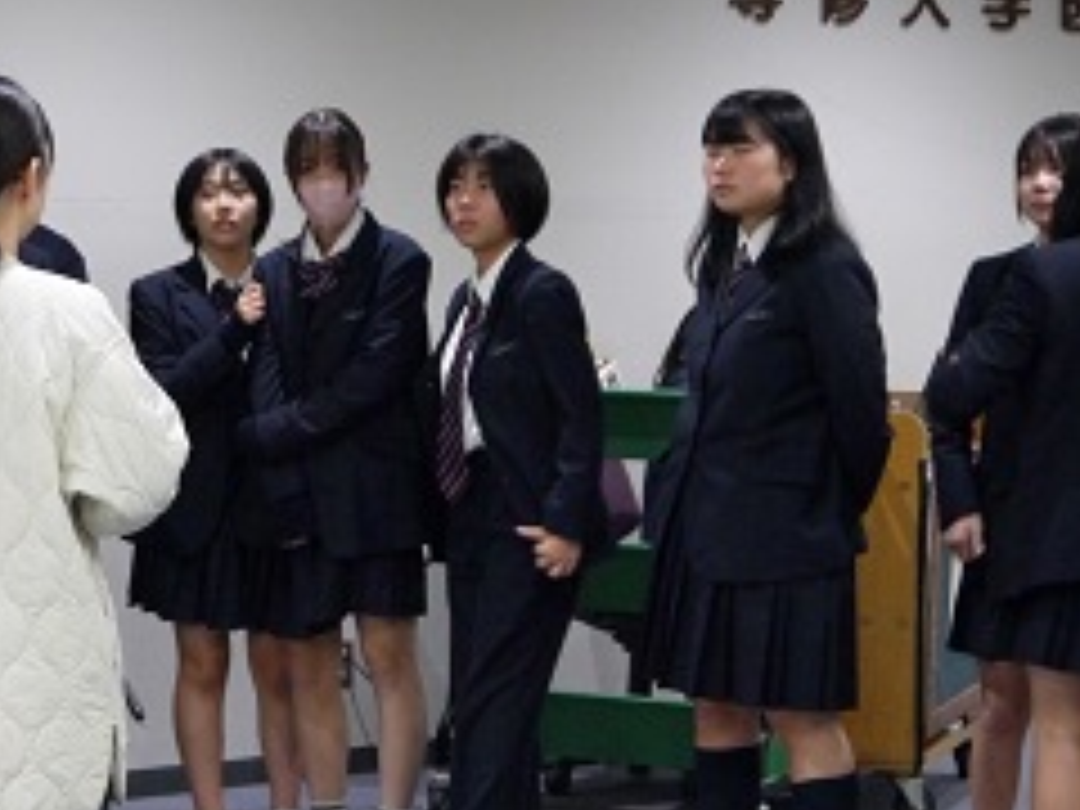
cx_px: 418
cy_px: 360
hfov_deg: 17.9
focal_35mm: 110
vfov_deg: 13.5
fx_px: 3432
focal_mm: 33
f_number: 5.2
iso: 1600
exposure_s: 1/50
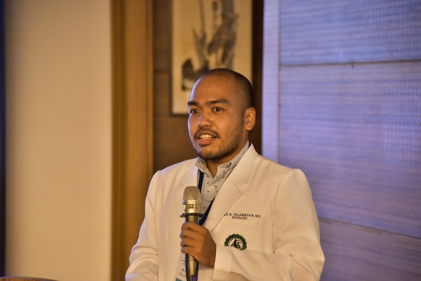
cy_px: 140
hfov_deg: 18.3
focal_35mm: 112
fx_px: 1310
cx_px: 210
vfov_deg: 12.2
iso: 8000
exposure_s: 1/125
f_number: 4
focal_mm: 112
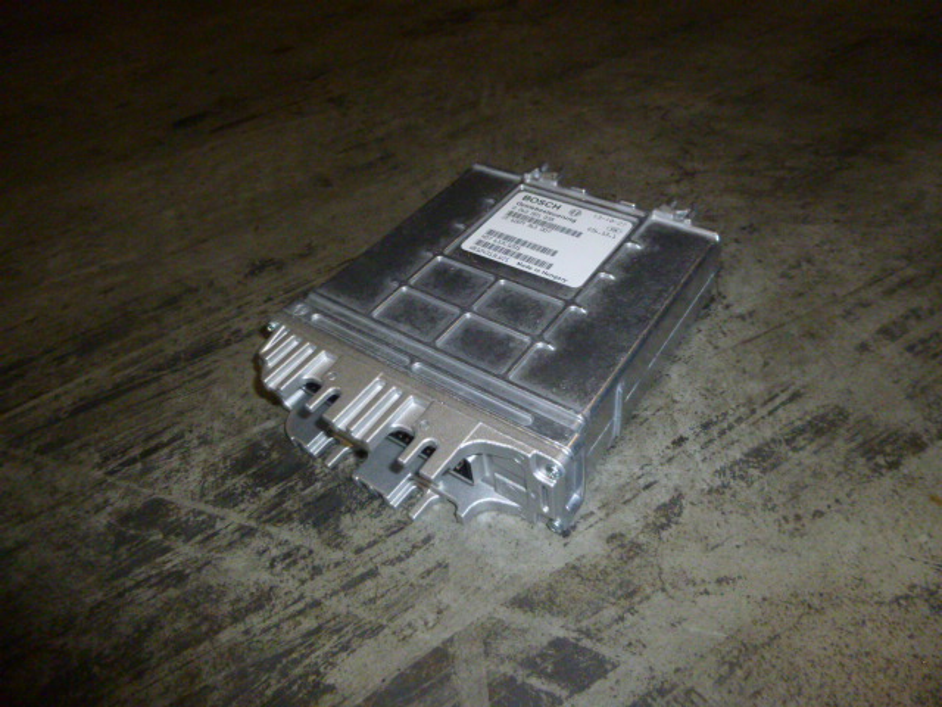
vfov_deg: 54.9
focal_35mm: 25
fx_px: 680
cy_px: 354
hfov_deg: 69.4
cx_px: 471
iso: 400
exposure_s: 1/60
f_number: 3.1
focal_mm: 4.5
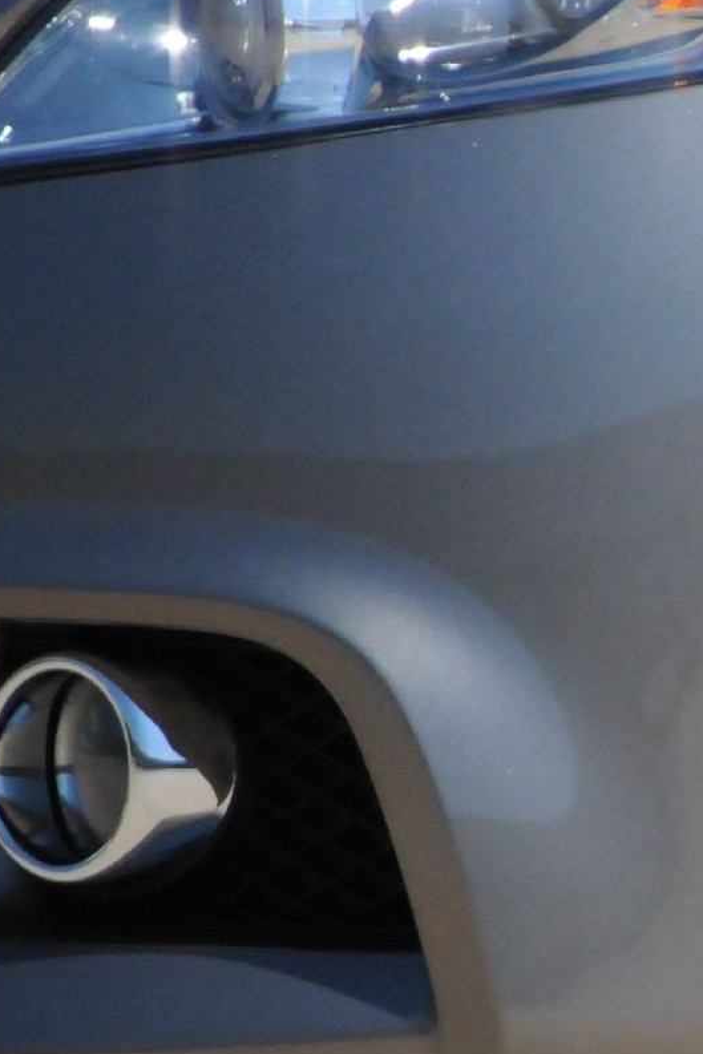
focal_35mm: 945
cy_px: 742
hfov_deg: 1.5
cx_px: 1623
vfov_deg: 2.2
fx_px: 27666
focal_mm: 200
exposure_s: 1/8000
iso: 2000
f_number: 5.6
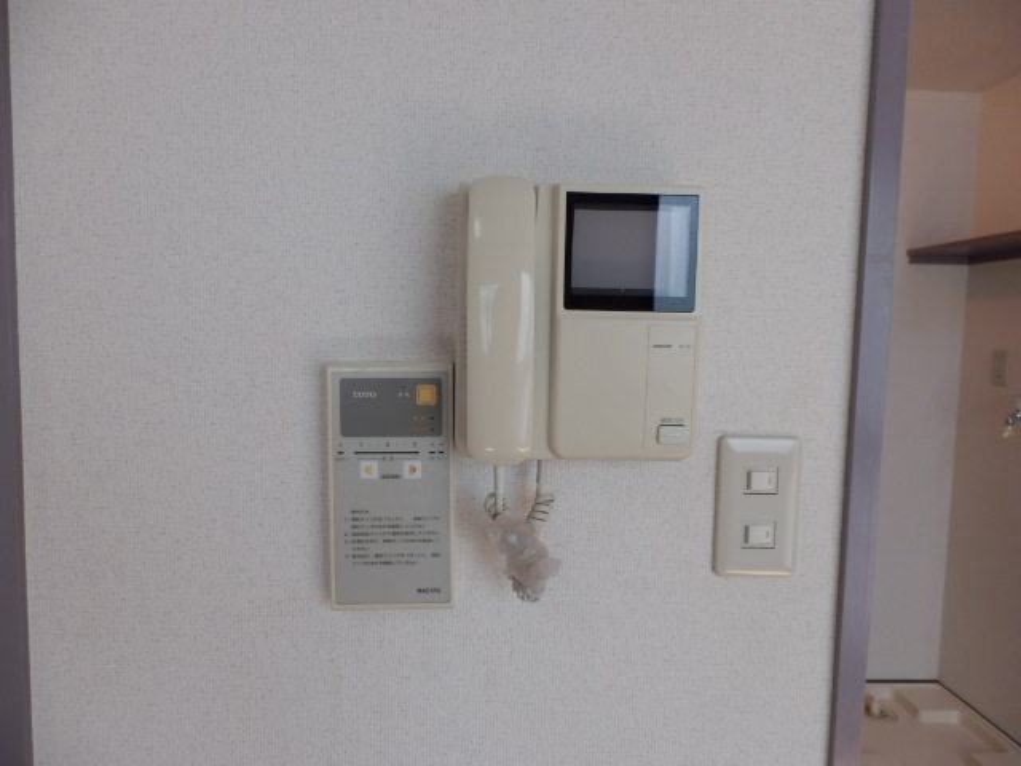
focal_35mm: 24
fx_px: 708
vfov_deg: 56.8
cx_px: 510
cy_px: 383
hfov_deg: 71.6
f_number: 3
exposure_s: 1/40
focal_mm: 4.2
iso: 80
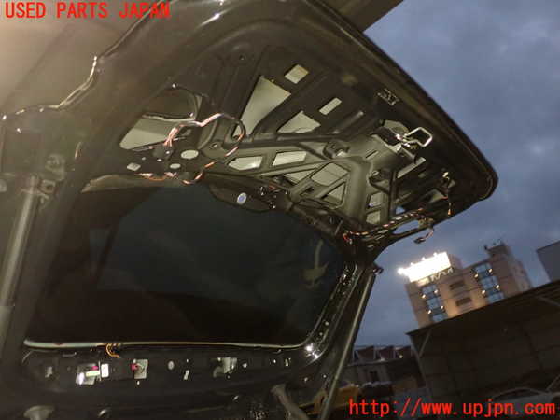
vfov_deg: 46.8
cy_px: 210
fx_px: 485
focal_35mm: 30
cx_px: 280
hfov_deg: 60.0
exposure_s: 1/30
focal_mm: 5.4
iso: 800
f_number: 2.3
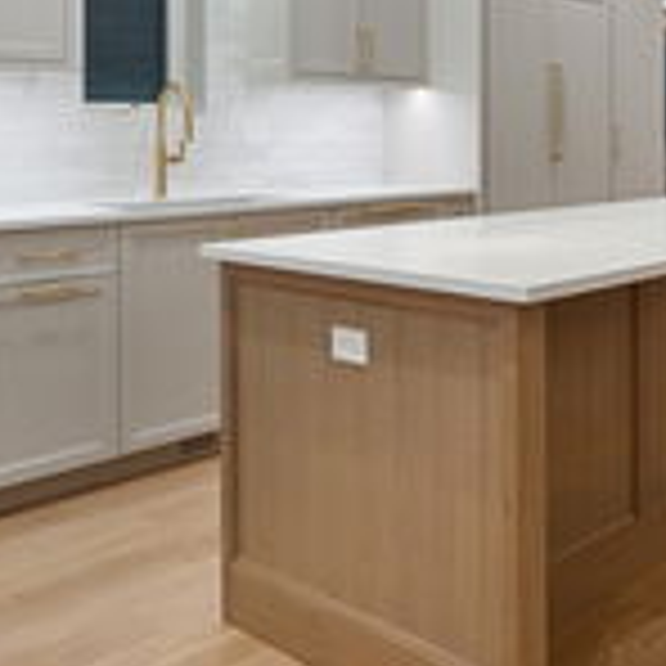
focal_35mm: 44
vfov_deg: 37.0
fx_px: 958
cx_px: 634
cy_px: 130
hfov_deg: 35.4
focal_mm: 16
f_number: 8
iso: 320
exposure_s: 1/13
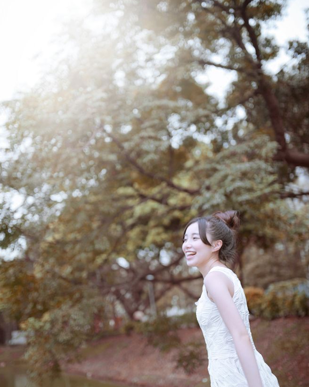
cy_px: 204
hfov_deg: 37.3
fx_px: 458
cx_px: 153
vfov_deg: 45.8
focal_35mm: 40
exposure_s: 1/320
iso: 200
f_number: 1.4
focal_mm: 35
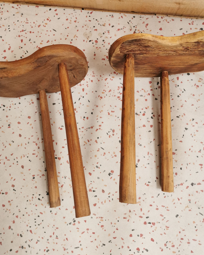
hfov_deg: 50.0
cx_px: 99
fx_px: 219
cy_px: 124
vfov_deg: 60.4
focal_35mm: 29
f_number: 1.8
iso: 160
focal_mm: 5.58
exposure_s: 1/100
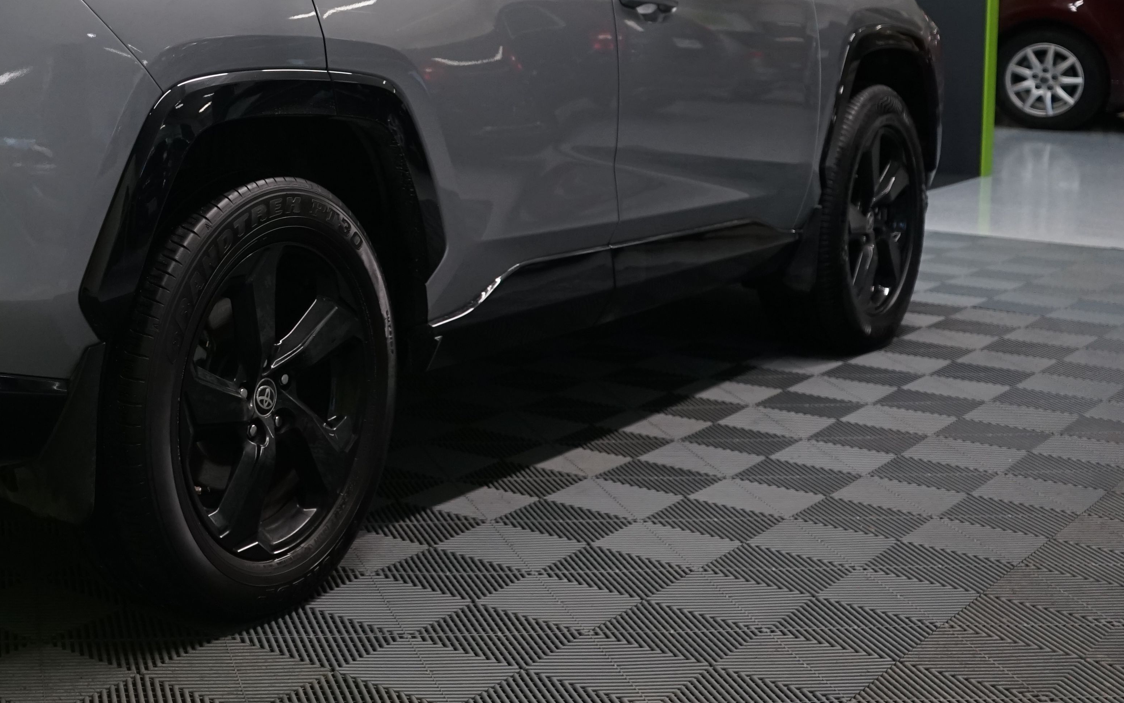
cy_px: 91
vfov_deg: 21.6
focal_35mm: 59
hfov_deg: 32.6
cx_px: 87
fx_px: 1807
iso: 1250
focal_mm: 30
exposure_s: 1/50
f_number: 4
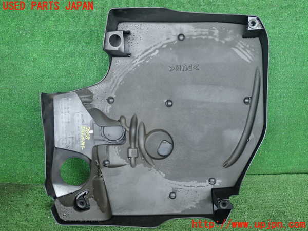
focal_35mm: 30
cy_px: 116
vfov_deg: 46.8
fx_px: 267
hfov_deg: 60.0
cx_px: 154
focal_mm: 5.5
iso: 250
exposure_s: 1/125
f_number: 2.3
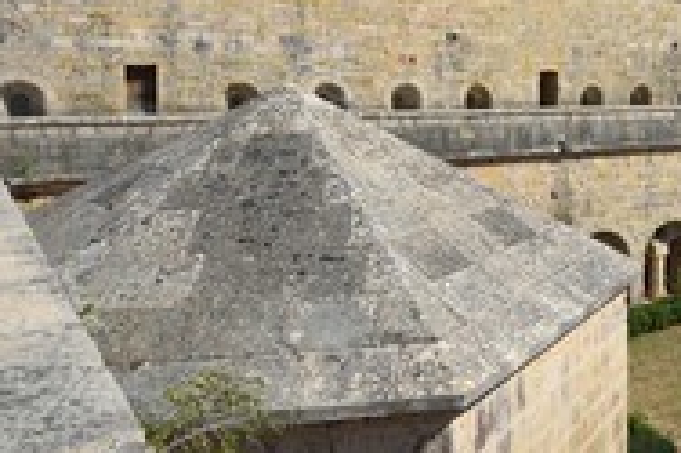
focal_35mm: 38
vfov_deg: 34.3
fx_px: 718
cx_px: 695
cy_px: 120
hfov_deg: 42.9
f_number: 13
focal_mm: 17
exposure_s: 1/250
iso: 200
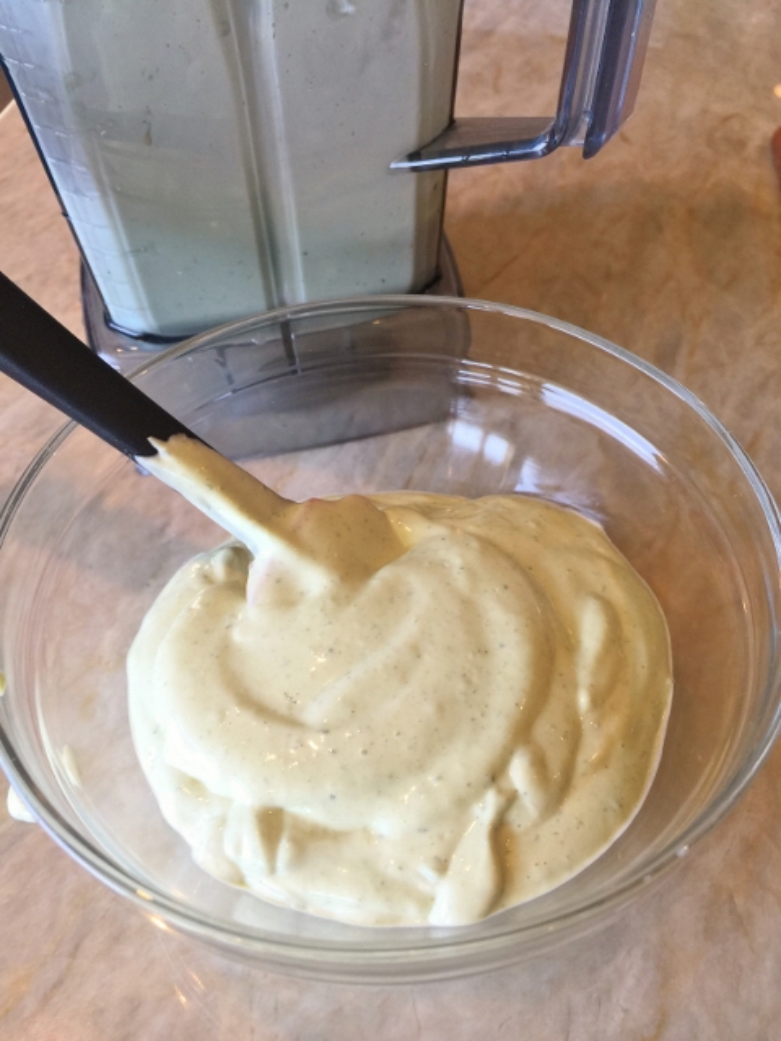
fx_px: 872
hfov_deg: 48.2
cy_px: 520
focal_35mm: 29
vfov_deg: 61.7
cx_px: 390
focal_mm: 4.15
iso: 32
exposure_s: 1/30
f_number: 2.2
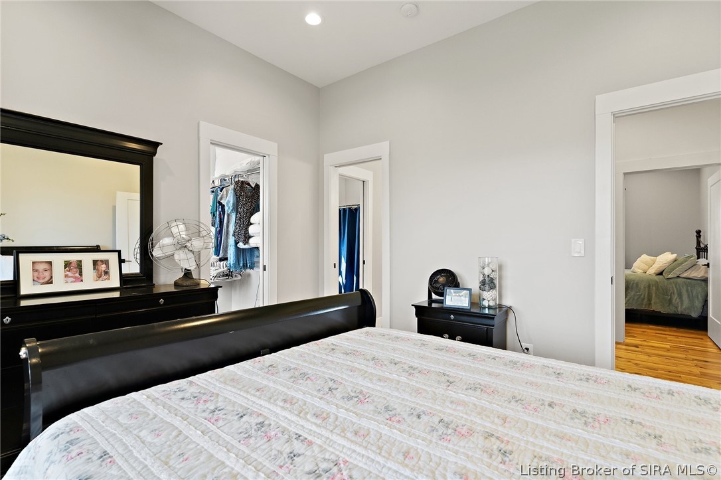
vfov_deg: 70.4
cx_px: 360
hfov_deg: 93.3
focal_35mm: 17
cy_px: 240
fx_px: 340
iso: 1250
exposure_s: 1/25
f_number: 7.1
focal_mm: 17
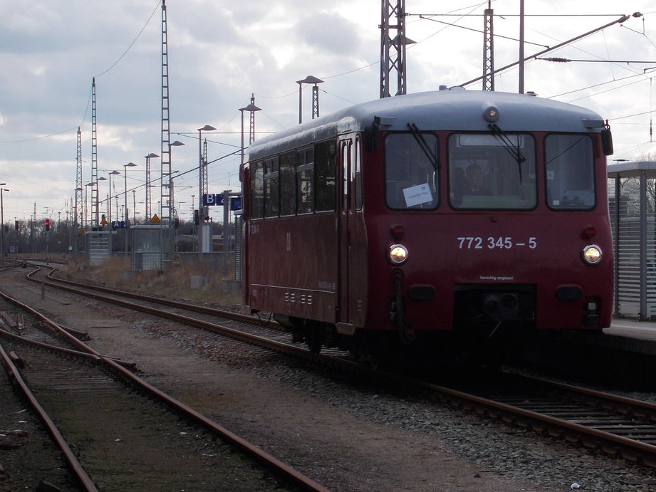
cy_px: 177
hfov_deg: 17.5
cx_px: 397
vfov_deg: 13.2
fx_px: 2123
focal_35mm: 112
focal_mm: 15.4
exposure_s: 1/320
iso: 80
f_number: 6.3
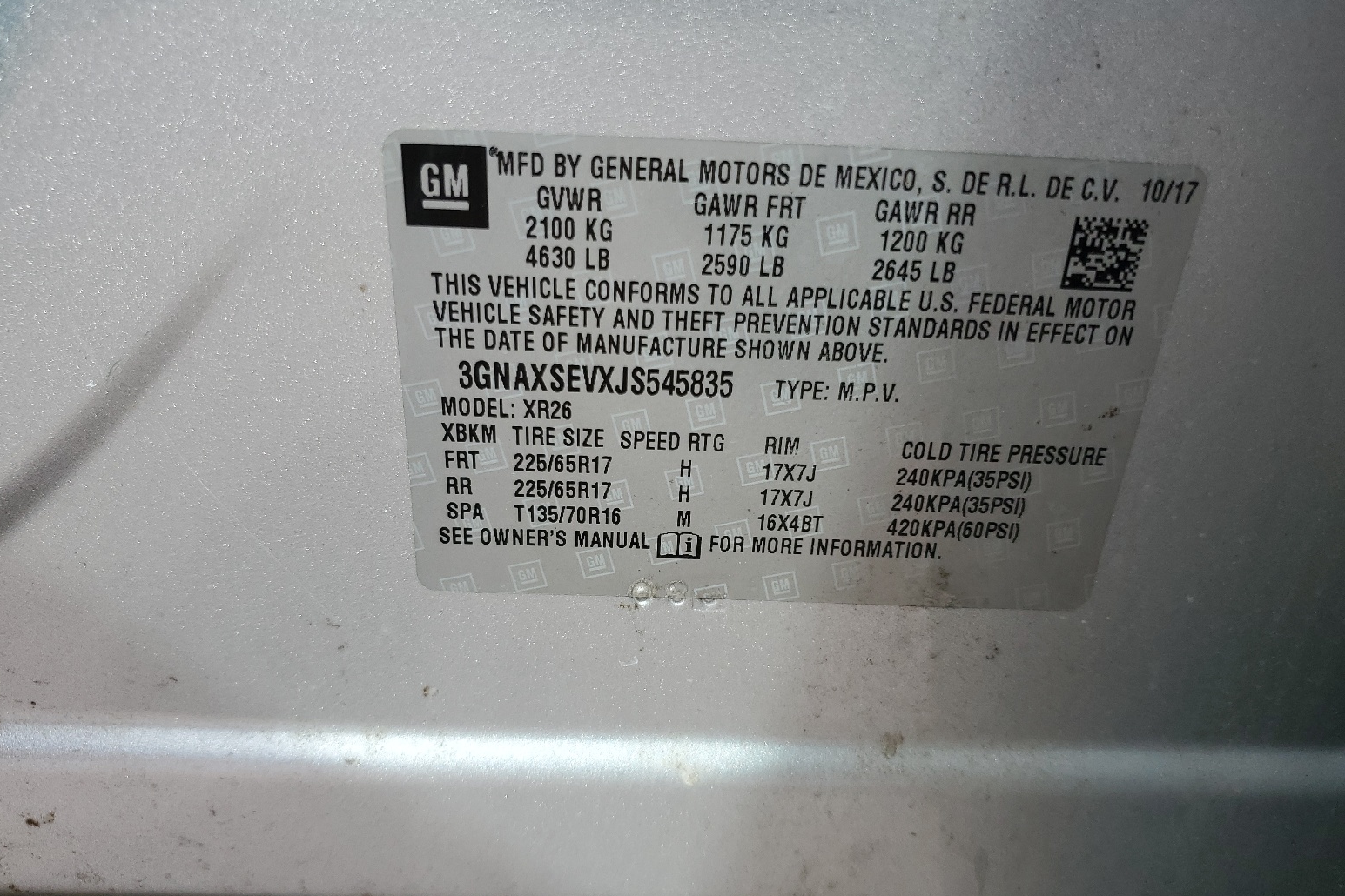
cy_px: 497
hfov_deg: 65.5
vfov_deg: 46.3
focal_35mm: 28
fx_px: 1046
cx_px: 652
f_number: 1.5
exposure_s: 1/1250
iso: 50
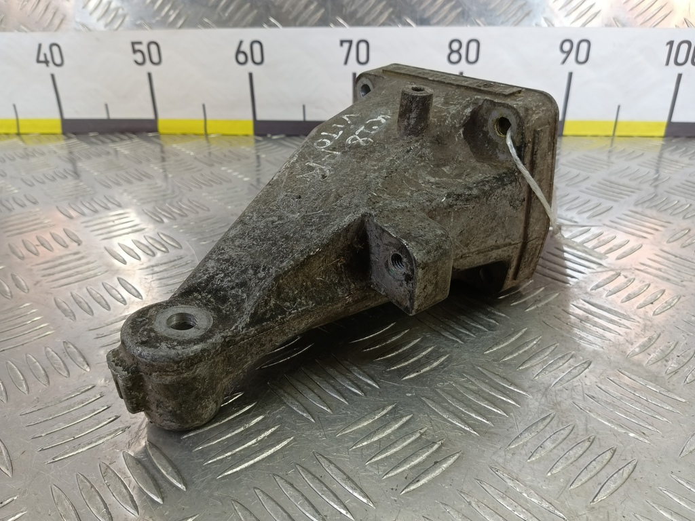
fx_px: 462
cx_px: 348
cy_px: 260
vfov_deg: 58.9
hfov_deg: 73.9
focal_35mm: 23
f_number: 1.6
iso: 111
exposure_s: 1/50
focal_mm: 4.11
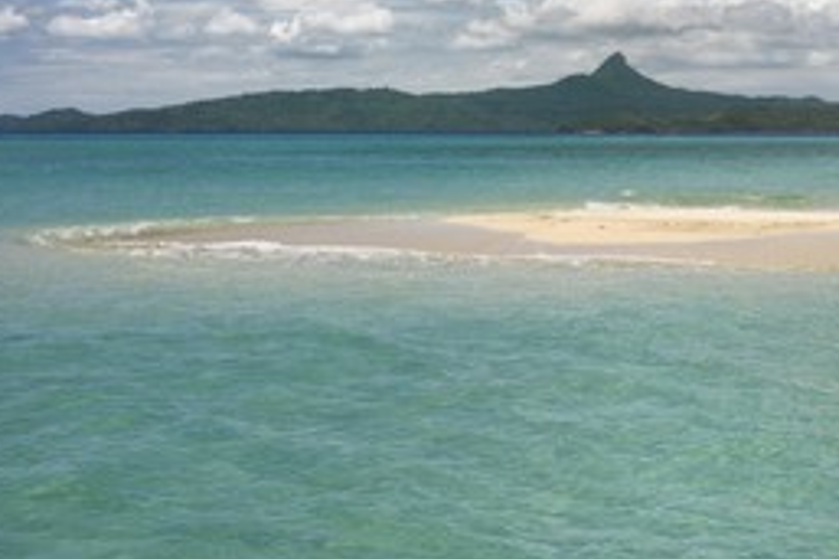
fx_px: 1677
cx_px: 663
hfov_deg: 27.6
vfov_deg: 18.8
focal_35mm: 72
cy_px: 160
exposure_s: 1/320
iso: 200
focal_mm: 44
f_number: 14
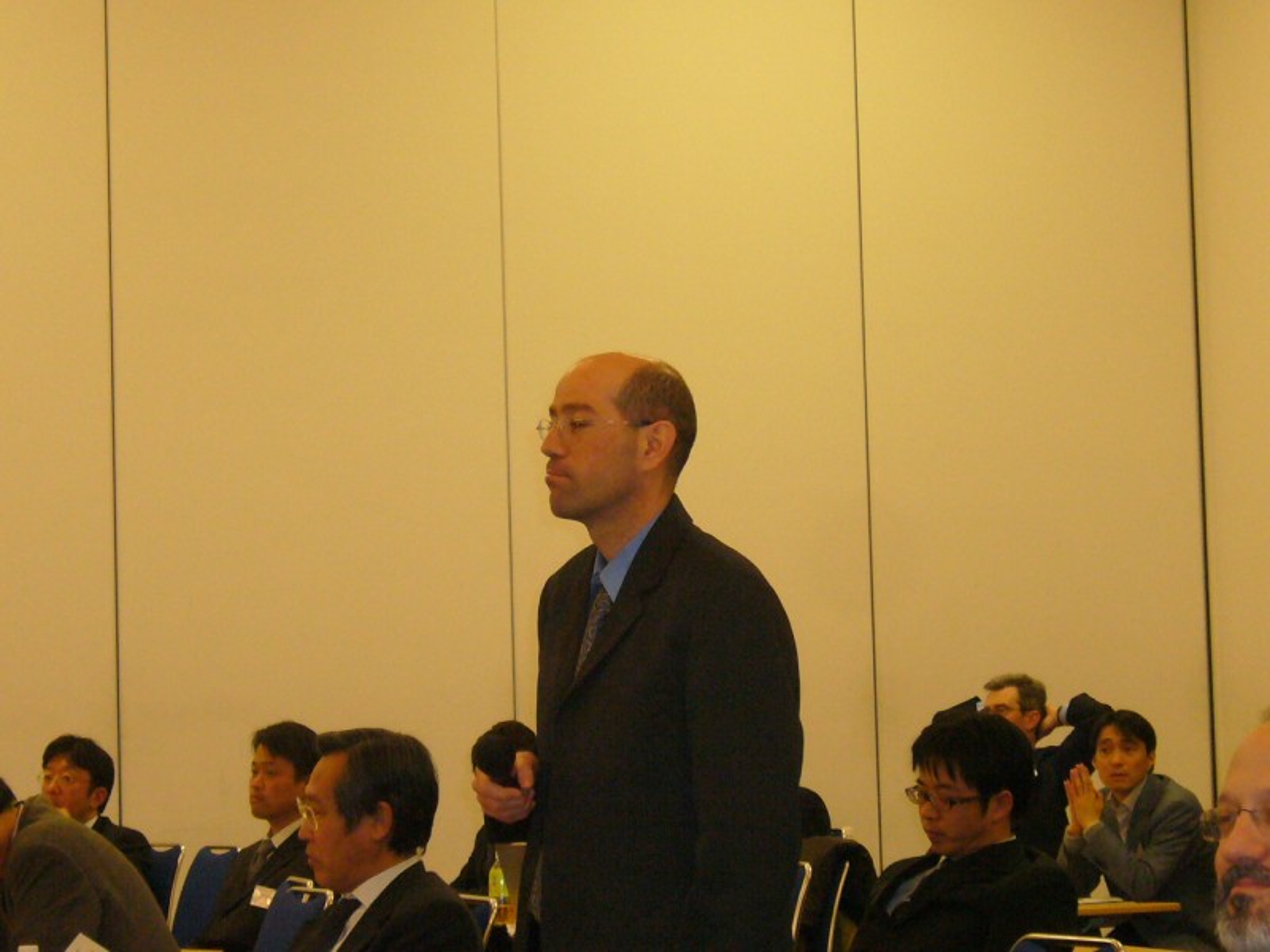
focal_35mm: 96
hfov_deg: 20.4
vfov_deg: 15.4
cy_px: 476
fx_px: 3522
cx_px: 635
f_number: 4
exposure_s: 1/40
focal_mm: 11.5
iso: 200
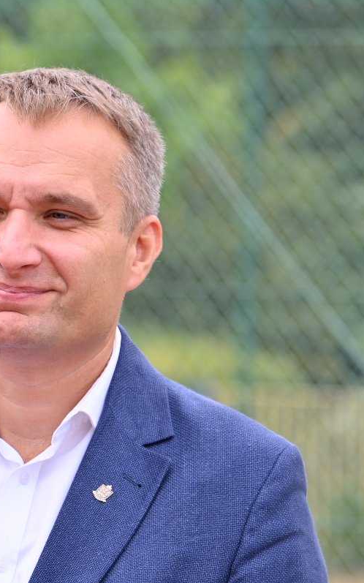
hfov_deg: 3.5
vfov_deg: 5.6
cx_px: 35
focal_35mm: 373
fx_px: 5921
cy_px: 298
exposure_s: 1/100
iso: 100
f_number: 6.3
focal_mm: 180
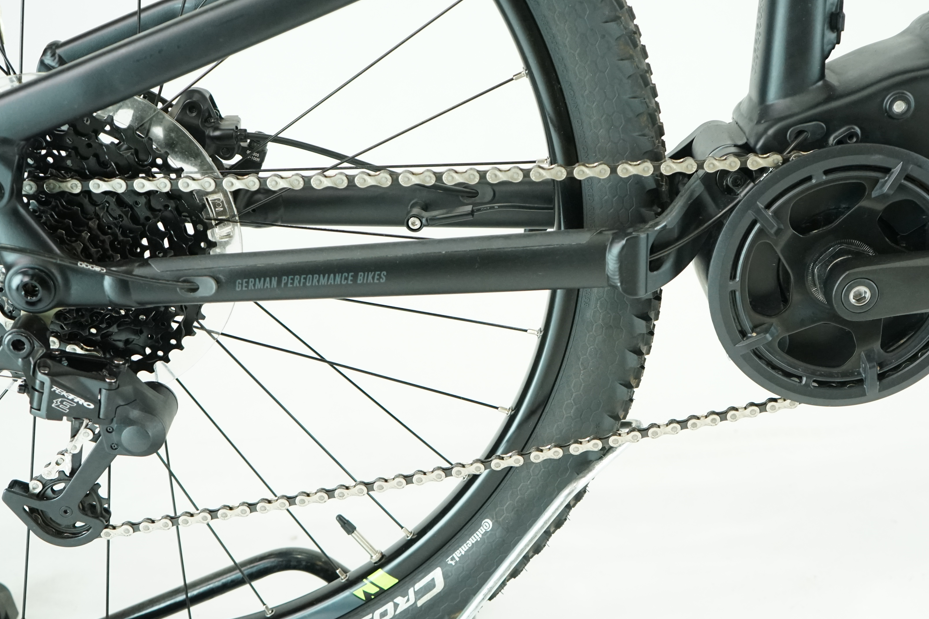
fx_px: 1316
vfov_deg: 26.5
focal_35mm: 51
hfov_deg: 38.7
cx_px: 549
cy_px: 300
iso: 2500
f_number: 5
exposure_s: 1/200
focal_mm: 36
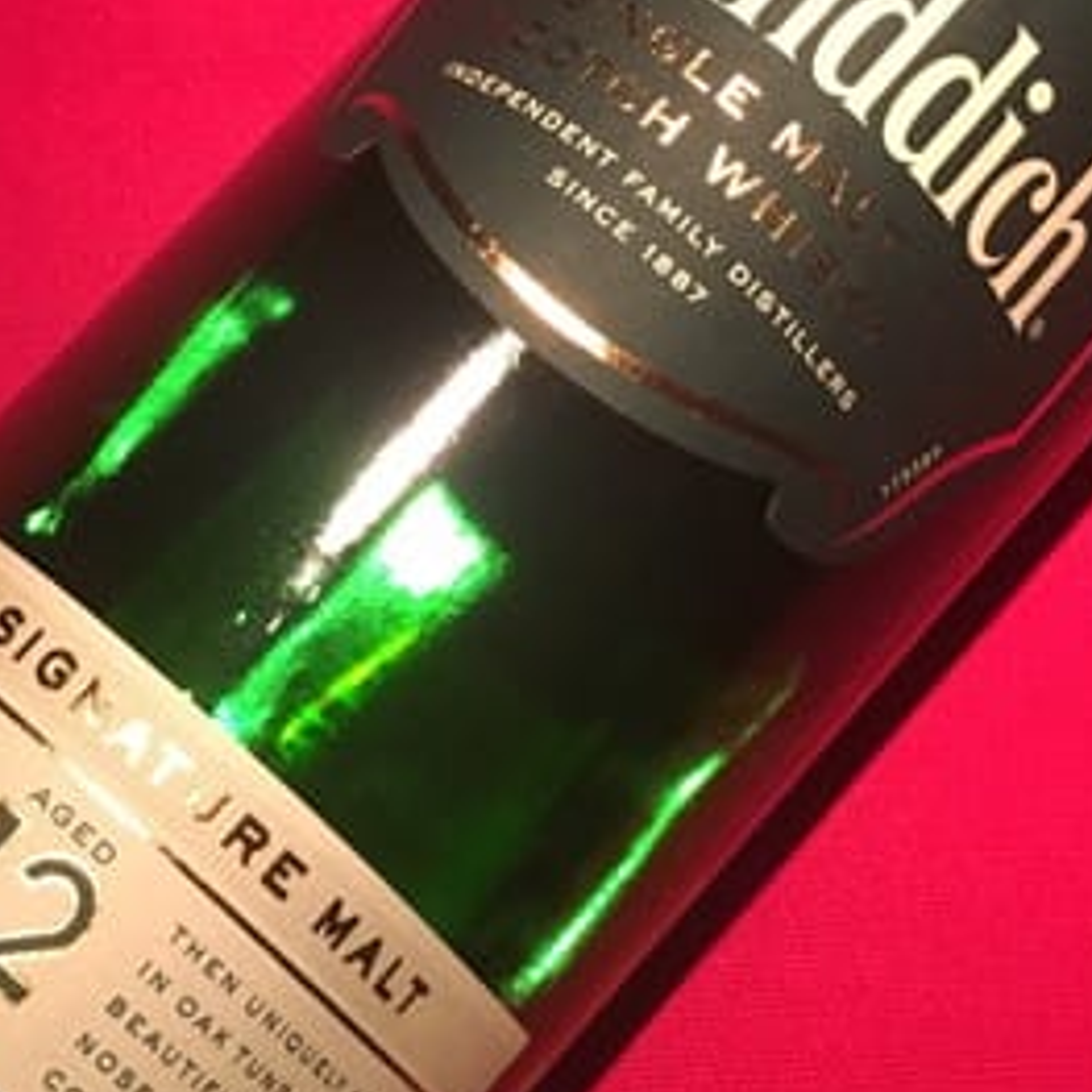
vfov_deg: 23.3
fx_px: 2605
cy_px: 226
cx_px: 581
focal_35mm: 73
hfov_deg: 23.7
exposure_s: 1/15
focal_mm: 4.15
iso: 200
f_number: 2.2
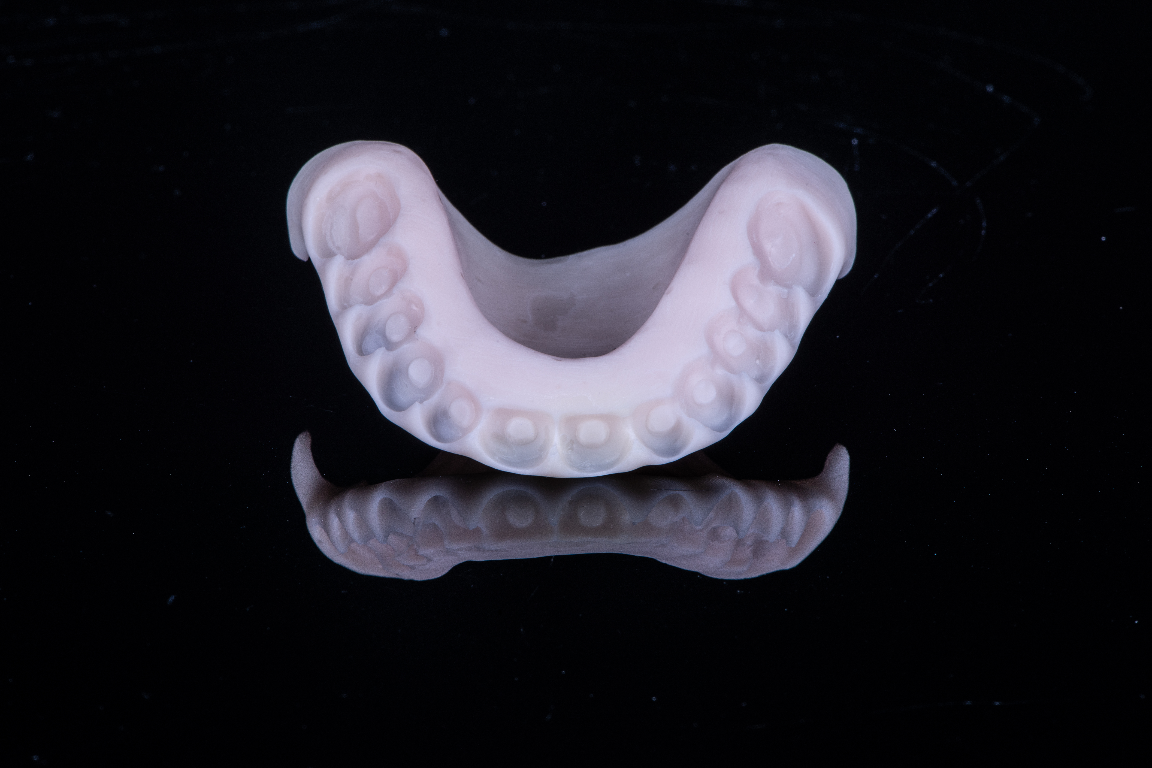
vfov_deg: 12.9
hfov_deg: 19.3
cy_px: 381
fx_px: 3392
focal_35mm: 106
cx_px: 576
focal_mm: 105
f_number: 25
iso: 100
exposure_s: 1/125
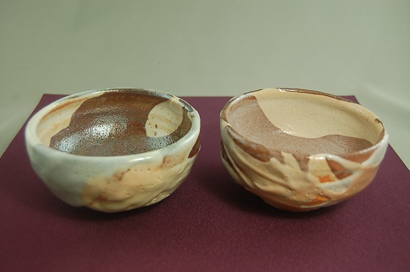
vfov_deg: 34.1
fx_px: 444
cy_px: 136
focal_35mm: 39
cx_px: 205
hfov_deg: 49.6
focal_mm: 26
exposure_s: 1/30
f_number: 4.2
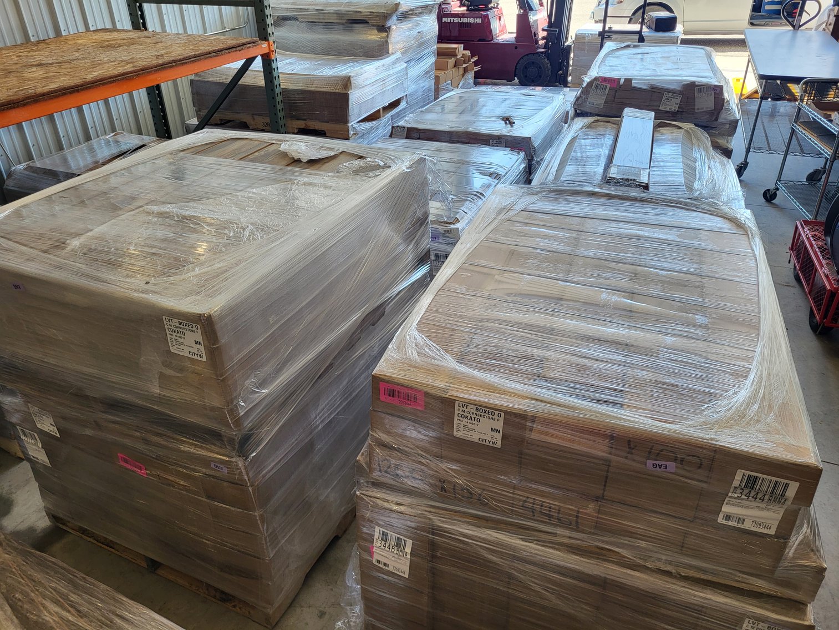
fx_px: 630
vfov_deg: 53.1
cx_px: 420
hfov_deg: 67.3
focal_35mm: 26
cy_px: 315
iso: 40
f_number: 1.8
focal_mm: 5.4
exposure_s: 1/120
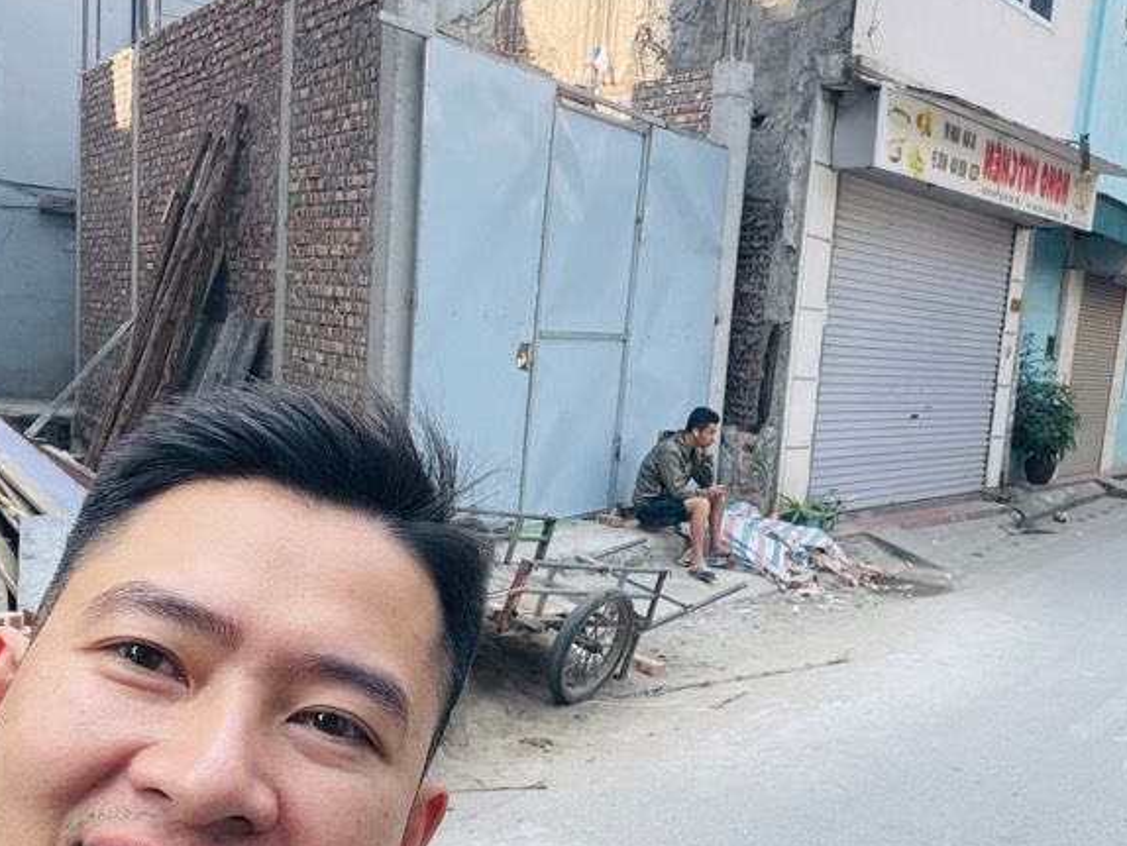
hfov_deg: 45.4
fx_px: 1335
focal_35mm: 41
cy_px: 540
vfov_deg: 34.9
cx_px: 697
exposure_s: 1/121
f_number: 2.2
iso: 25
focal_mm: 2.71
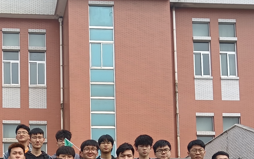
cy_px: 215
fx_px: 561
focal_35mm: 81
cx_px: 49
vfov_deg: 15.2
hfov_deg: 25.1
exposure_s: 1/932
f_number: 1.8
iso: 106
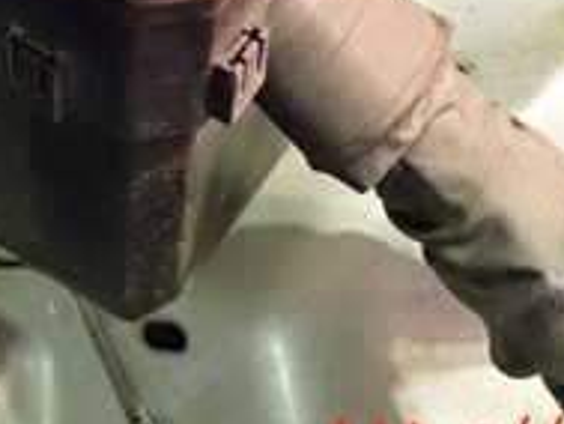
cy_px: -185
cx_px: 113
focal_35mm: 95
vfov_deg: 14.6
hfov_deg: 20.4
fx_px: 1549
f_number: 2.3
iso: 800
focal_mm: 5.4
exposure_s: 1/20
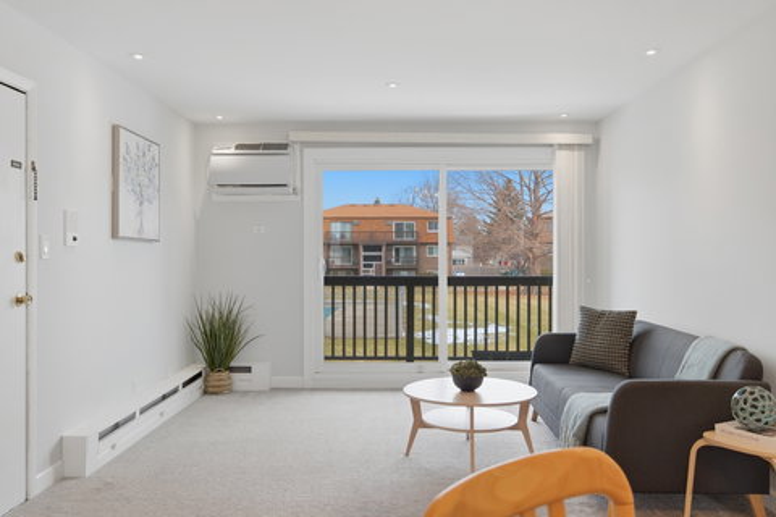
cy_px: 258
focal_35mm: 31
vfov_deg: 42.3
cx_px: 388
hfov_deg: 60.3
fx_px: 668
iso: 640
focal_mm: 20.9
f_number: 6.4
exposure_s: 1/1000
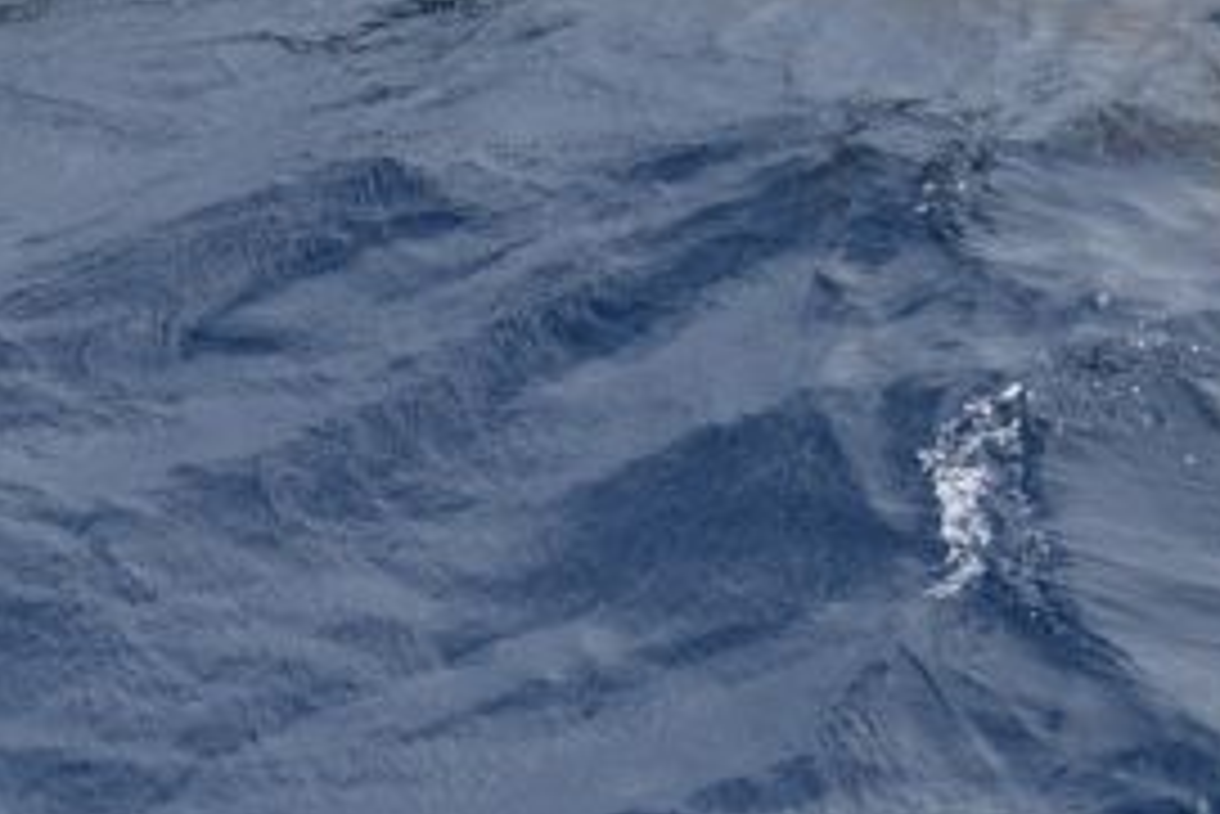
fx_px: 6001
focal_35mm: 177
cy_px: 537
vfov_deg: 7.8
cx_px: 203
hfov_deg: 11.6
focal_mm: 60
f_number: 4.5
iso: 1250
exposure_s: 1/8000
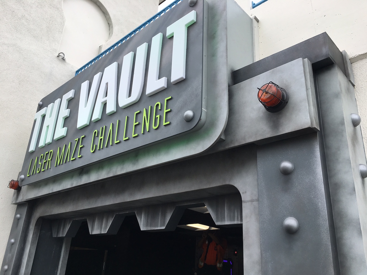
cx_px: 184
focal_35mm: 29
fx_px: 307
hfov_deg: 61.7
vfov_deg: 48.2
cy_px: 138
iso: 25
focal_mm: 4.15
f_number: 2.2
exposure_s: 1/938
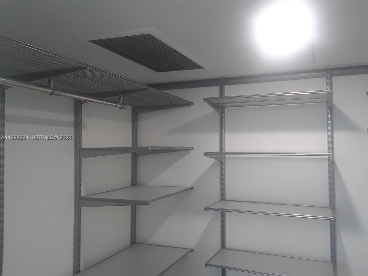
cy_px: 138
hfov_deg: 60.0
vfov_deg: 46.8
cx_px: 184
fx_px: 319
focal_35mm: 30
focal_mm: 2.47
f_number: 1.9
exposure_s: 1/33
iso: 64
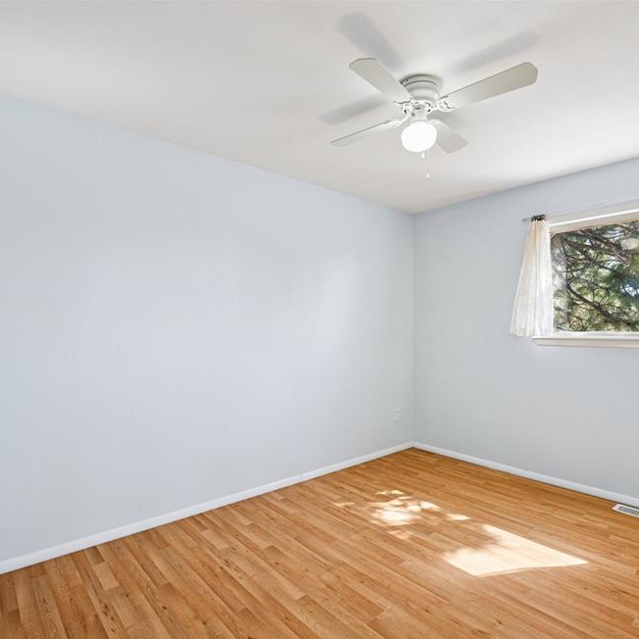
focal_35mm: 20
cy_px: 333
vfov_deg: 74.8
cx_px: 331
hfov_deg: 74.8
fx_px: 418
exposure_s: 1/4
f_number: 11
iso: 100
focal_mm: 15
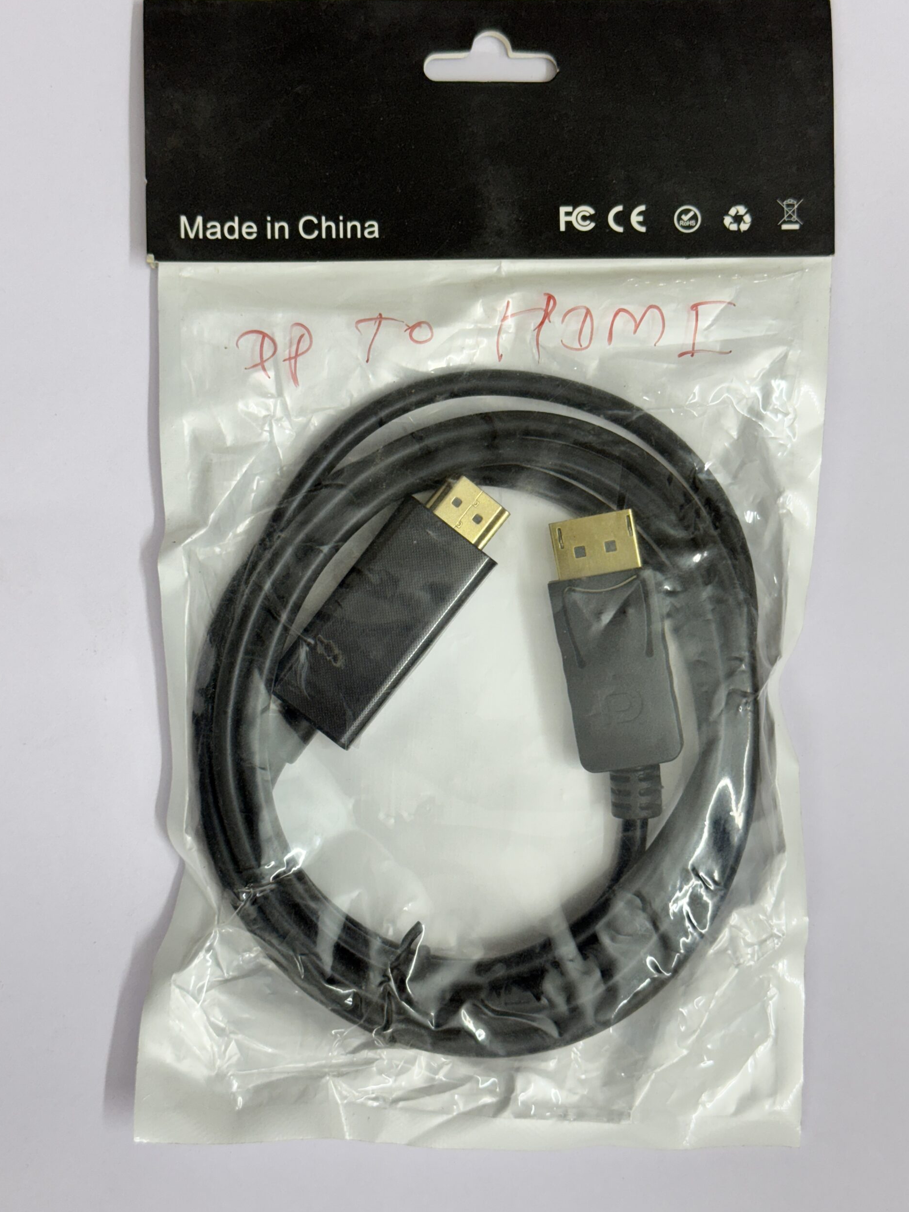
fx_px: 1716
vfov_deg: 38.9
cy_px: 605
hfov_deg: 29.7
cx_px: 461
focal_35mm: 49
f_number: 1.78
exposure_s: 1/100
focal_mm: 6.76
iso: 80
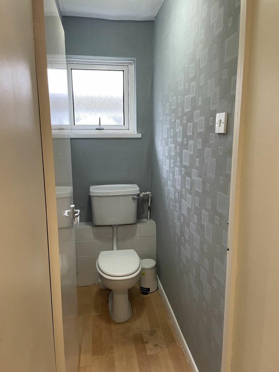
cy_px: 186
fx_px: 279
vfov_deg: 67.3
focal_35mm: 26
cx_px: 140
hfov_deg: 53.1
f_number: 1.6
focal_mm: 4.2
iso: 100
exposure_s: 1/50
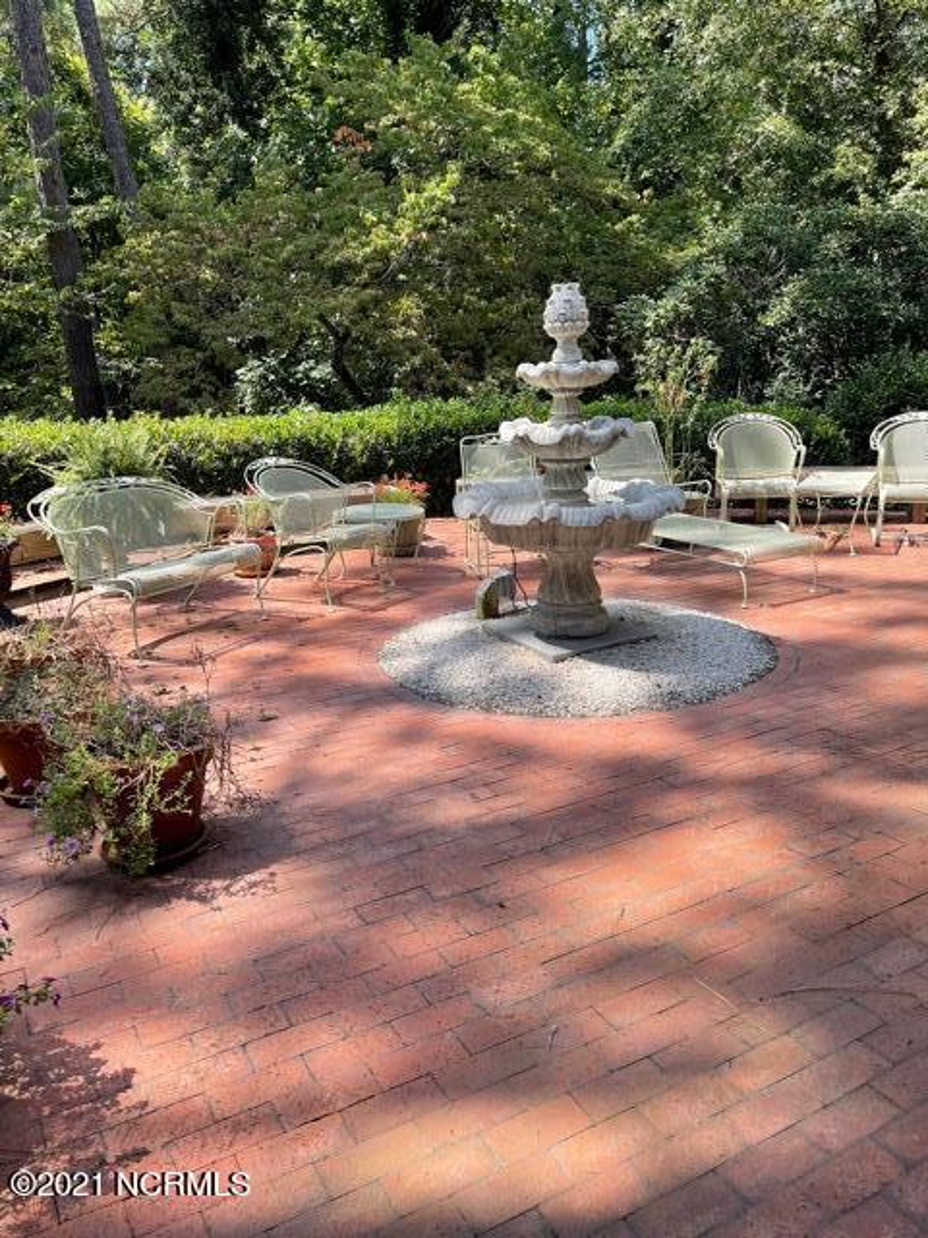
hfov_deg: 53.1
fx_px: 929
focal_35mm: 26
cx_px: 464
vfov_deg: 67.3
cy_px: 619
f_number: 1.6
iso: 32
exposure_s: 1/796
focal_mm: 5.1
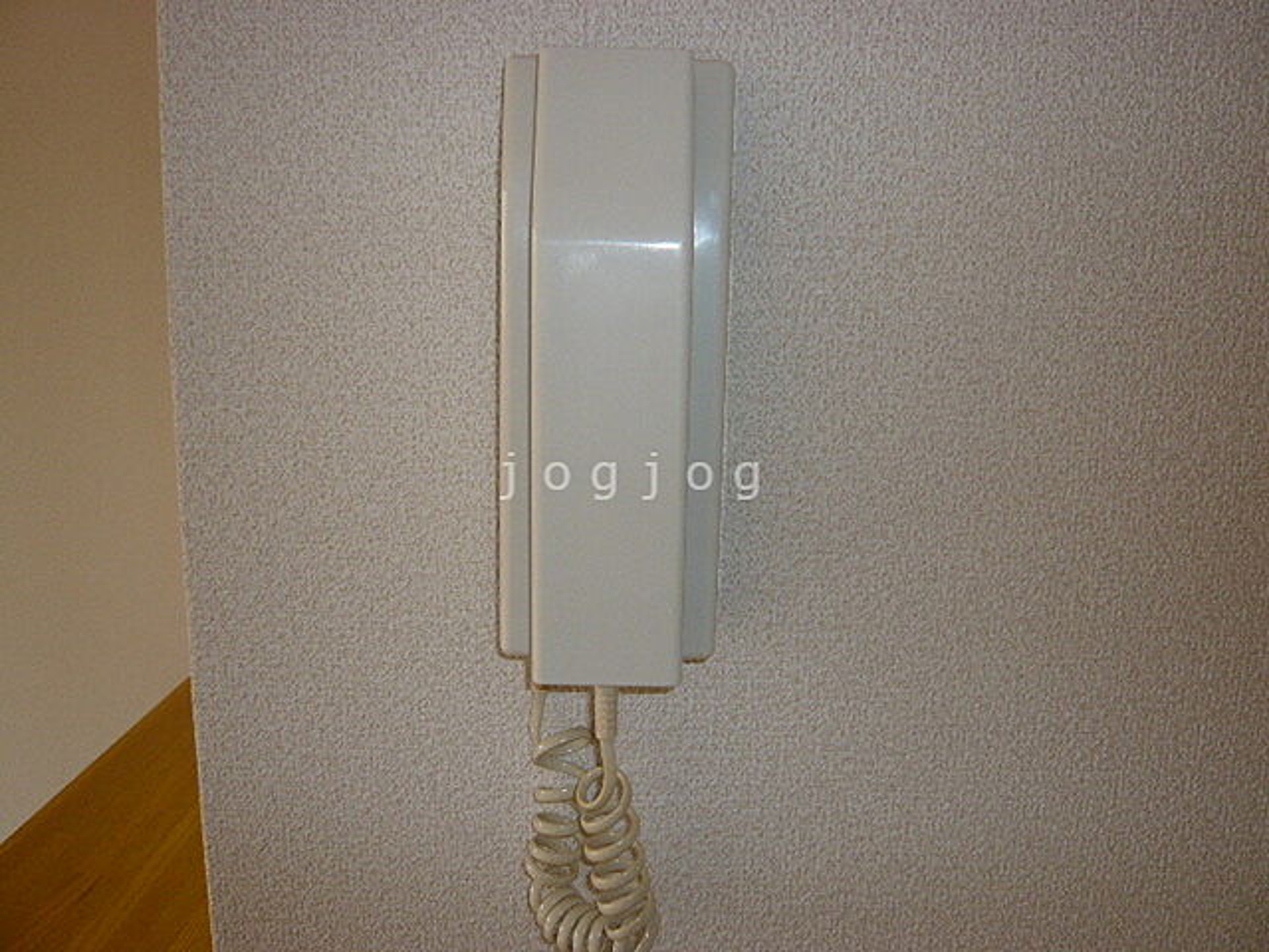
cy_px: 476
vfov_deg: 49.7
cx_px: 634
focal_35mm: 28
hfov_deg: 63.4
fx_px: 1026
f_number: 2.8
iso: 100
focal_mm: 4.6
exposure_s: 1/30
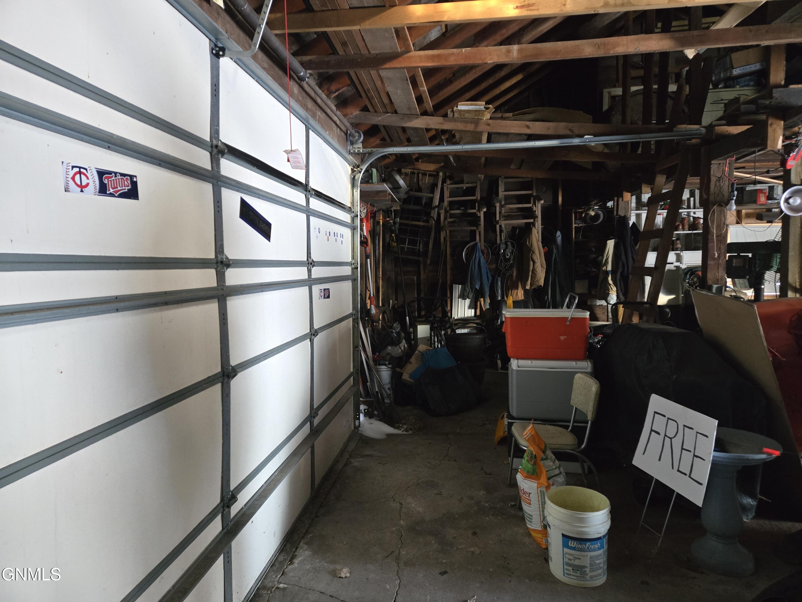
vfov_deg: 58.9
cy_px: 301
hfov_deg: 73.9
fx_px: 533
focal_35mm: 23
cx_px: 401
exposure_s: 1/60
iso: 1250
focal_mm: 5.4
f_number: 1.8
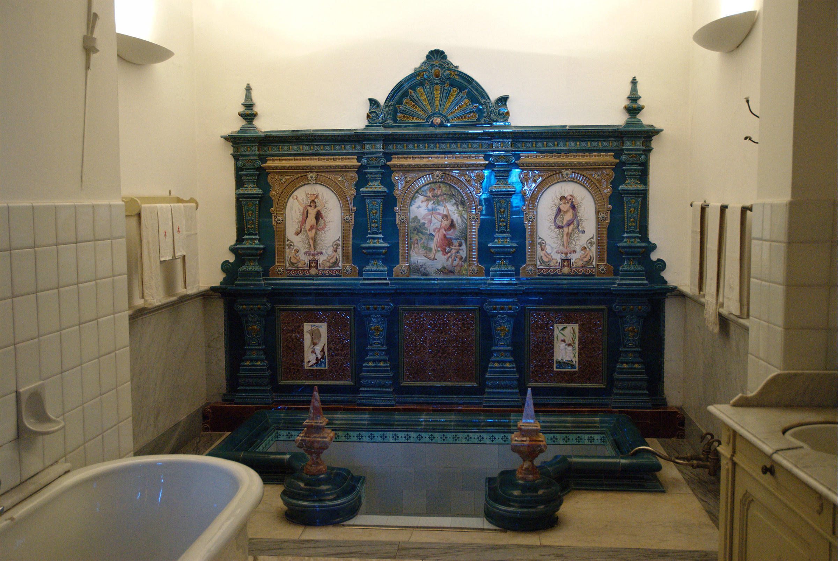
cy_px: 280
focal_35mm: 38
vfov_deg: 35.6
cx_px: 419
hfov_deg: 51.2
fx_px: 874
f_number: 3.8
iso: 1600
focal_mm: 25
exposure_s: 1/50
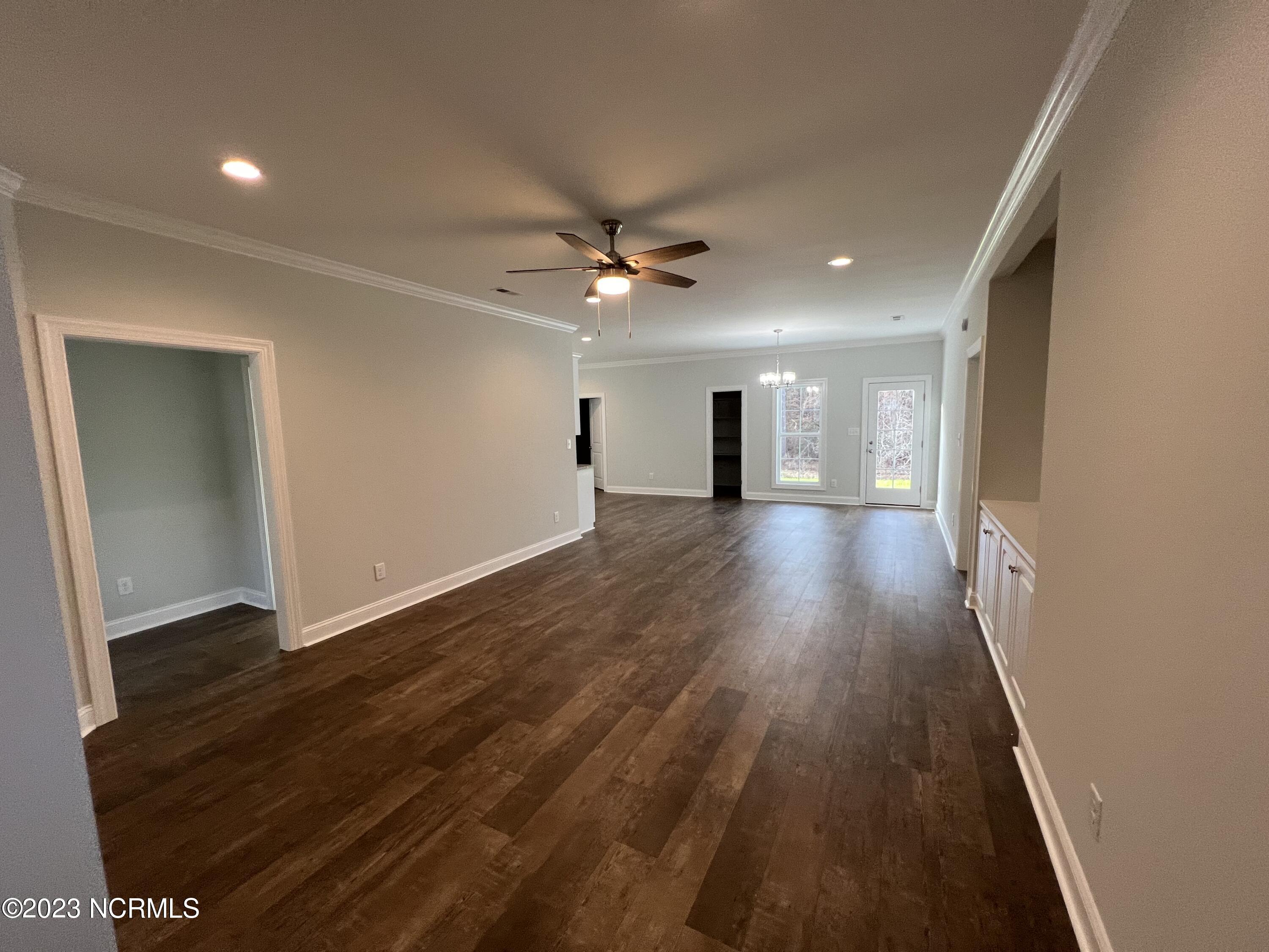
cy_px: 476
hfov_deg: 106.2
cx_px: 634
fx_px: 477
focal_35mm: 13
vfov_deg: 89.9
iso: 125
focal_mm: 1.57
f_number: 1.8
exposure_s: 1/120
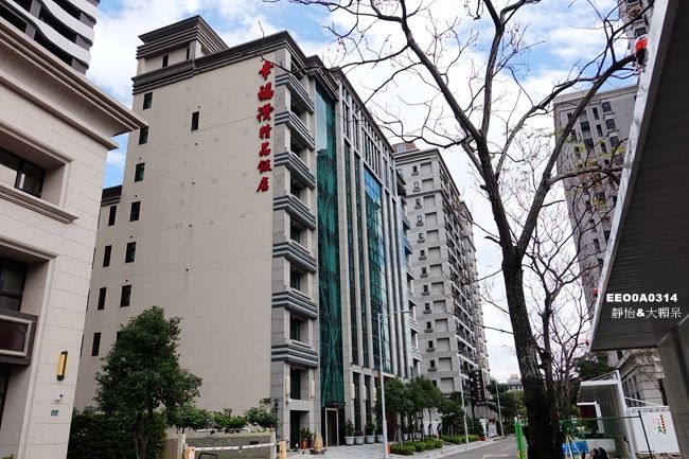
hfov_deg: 65.5
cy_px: 230
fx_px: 536
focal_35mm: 28
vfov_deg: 46.4
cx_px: 344
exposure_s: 1/800
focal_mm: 10.24
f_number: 4
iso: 125
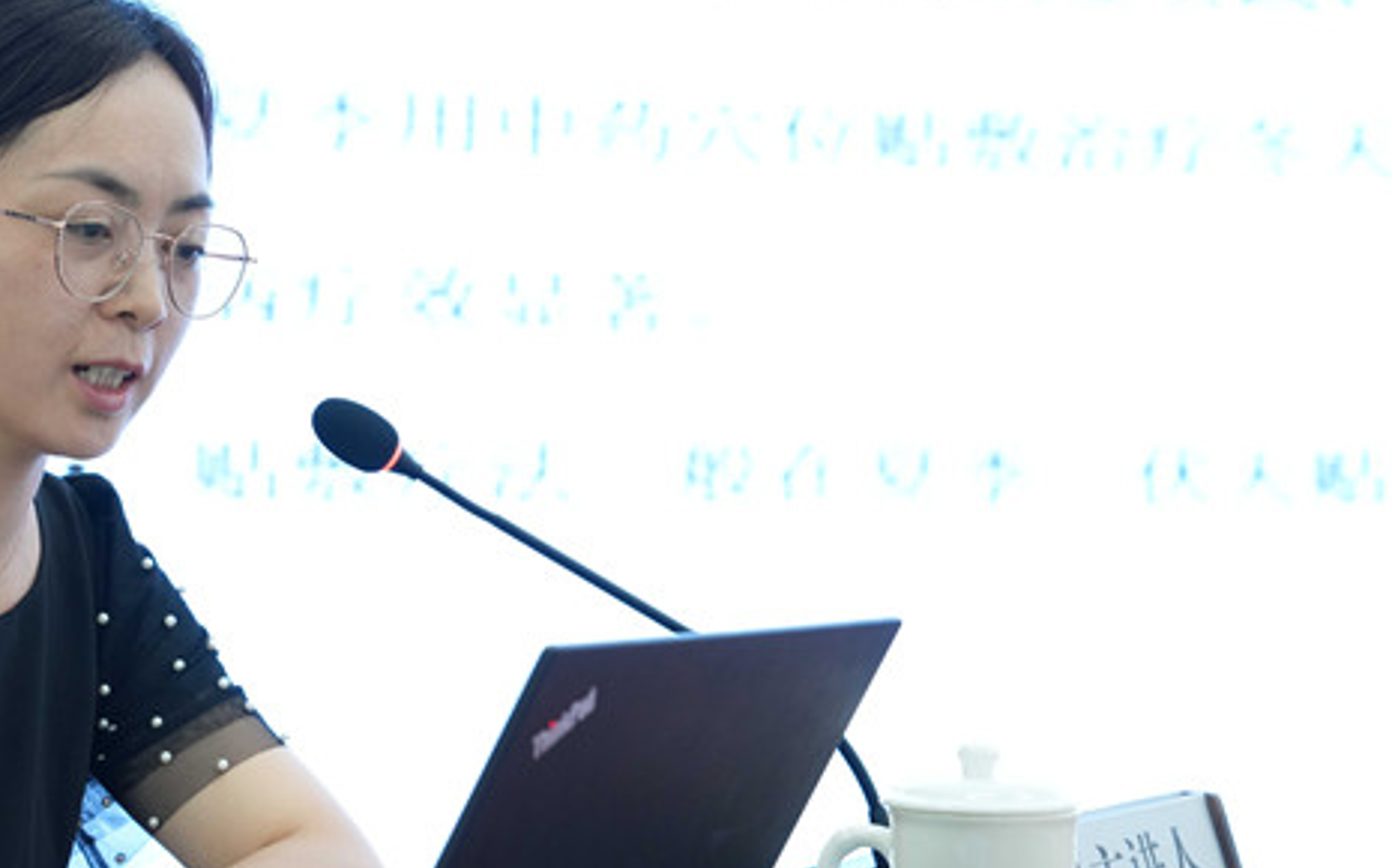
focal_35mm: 89
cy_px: 539
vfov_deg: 14.6
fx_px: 3374
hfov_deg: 23.1
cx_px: 371
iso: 1250
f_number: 5
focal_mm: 58
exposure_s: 1/100
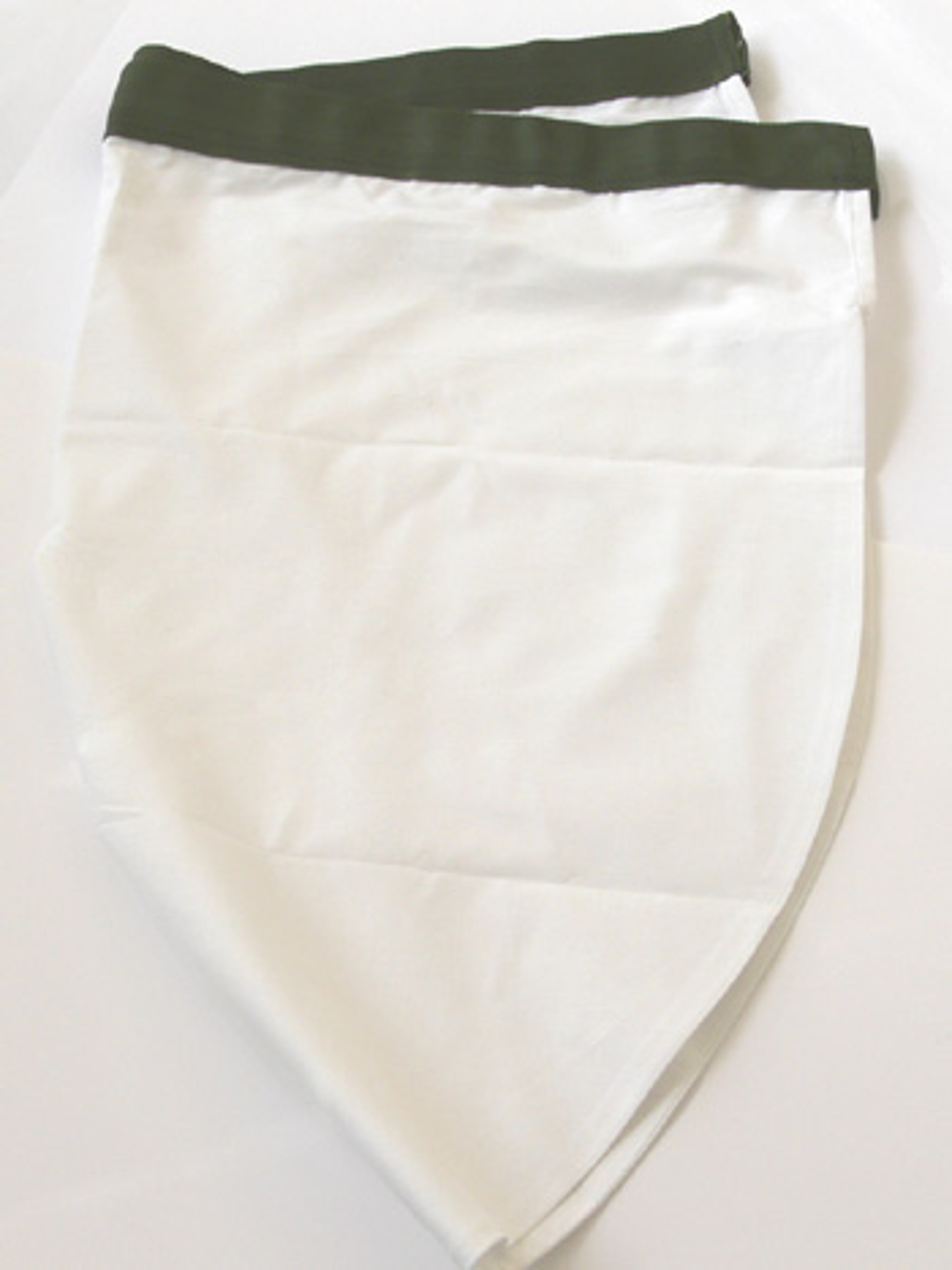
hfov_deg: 36.8
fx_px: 1431
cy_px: 635
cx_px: 476
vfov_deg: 47.9
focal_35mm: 39
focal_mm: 8.3
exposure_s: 1/125
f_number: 5.6
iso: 80
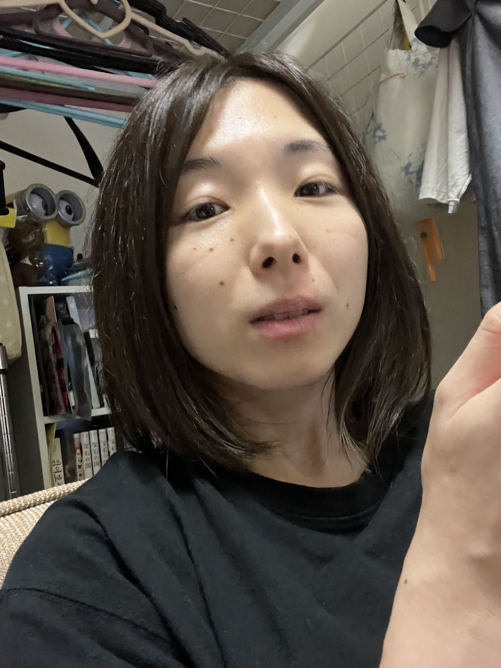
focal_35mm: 30
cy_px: 334
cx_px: 250
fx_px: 579
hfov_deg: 46.8
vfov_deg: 60.0
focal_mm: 2.71
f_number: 2.2
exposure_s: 1/30
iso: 640
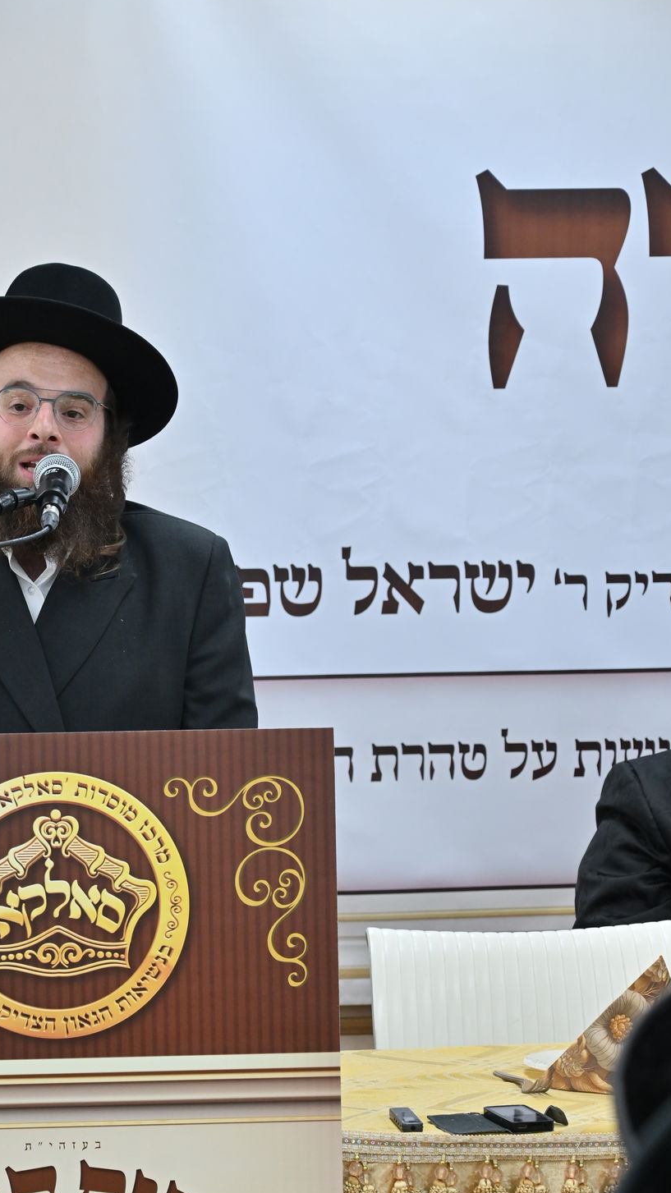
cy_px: 798
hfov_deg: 11.4
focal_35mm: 106
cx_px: 124
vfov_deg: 20.1
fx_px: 3354
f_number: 5
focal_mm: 70
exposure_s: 1/200
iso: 1000
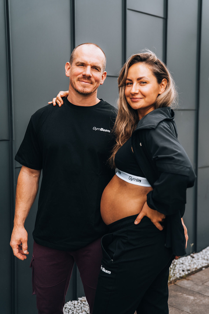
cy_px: 157
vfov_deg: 41.1
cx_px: 104
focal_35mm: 48
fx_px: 418
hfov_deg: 28.1
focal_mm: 48
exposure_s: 1/1600
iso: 500
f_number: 2.8
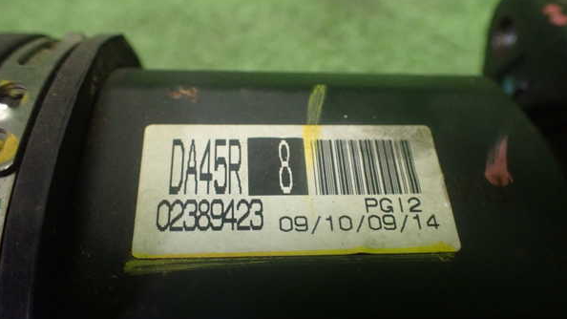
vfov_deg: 35.6
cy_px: 181
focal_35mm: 33
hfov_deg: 59.5
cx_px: 283
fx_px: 496
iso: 800
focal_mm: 5.4
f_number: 2.3
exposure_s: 1/100
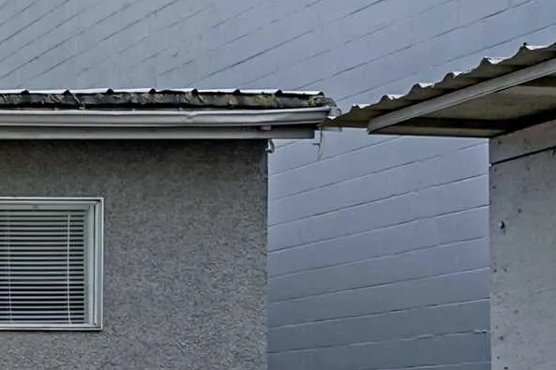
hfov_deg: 15.7
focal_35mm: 91
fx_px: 1399
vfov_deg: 14.7
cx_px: -660
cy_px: 429
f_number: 14
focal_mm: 17.5
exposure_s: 1/80
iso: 100
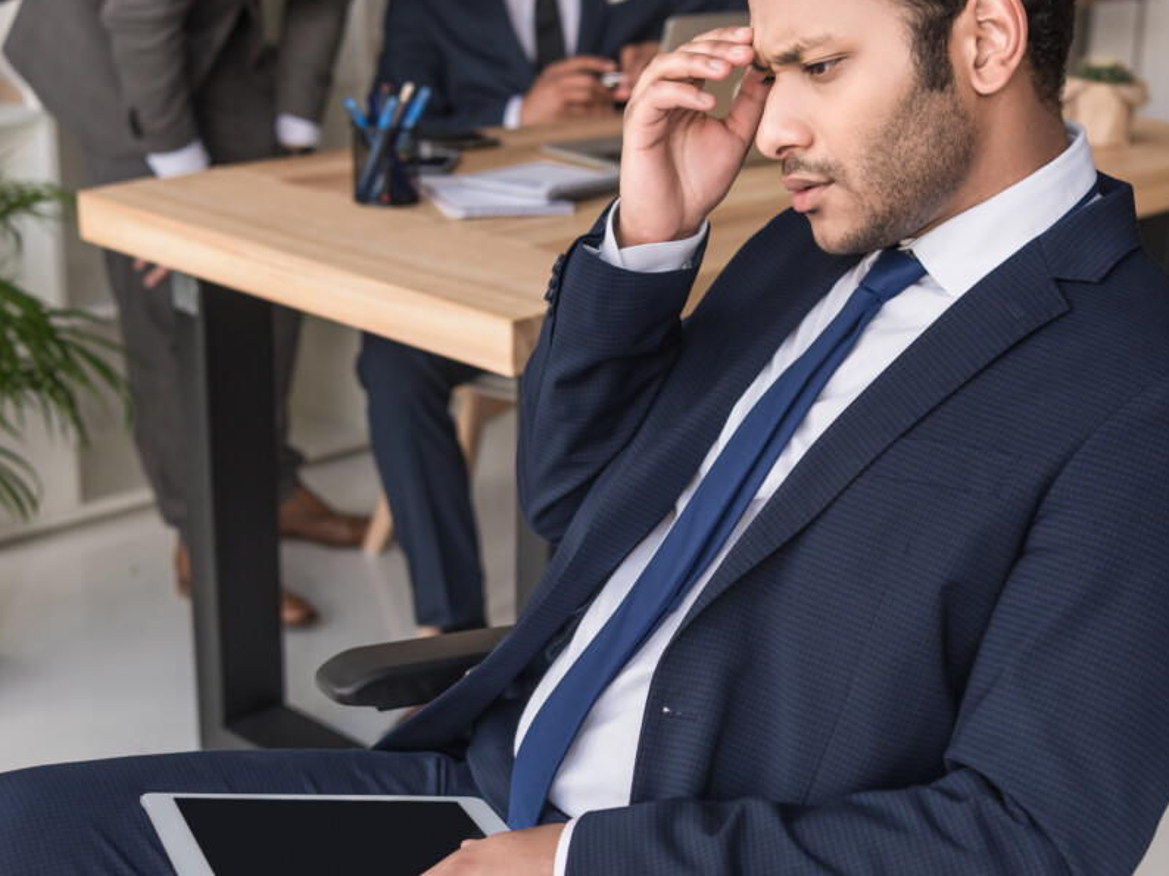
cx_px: 588
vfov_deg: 22.8
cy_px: 570
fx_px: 2161
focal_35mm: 64
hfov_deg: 30.3
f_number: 3.5
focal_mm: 44
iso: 200
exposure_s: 1/125
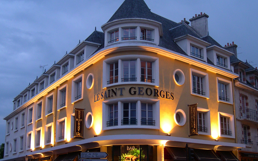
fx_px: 344
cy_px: 85
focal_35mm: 49
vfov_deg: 26.3
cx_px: 141
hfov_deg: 41.0
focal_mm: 8
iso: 197
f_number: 2.8
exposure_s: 1/4.3
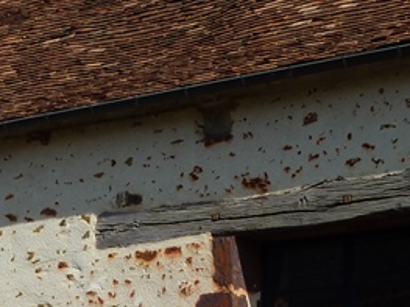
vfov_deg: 10.6
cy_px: 405
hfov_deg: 14.4
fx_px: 1622
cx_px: 125
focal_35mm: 137
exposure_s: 1/500
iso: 80
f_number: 5
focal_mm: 7.3
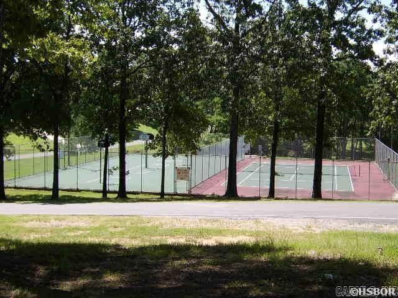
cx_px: 199
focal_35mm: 46
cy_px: 149
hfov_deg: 41.2
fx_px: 529
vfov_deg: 31.5
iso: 71
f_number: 6.7
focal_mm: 11.93
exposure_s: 1/148
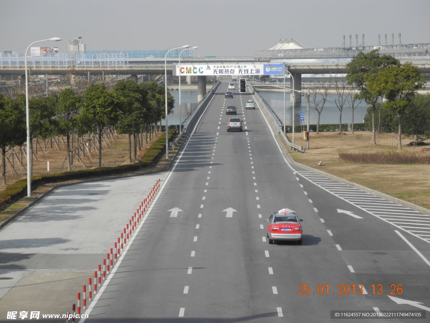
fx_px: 1677
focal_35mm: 135
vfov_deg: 11.0
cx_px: 215
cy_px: 162
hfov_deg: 14.6
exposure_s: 1/333
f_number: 5
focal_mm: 28.9
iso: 100
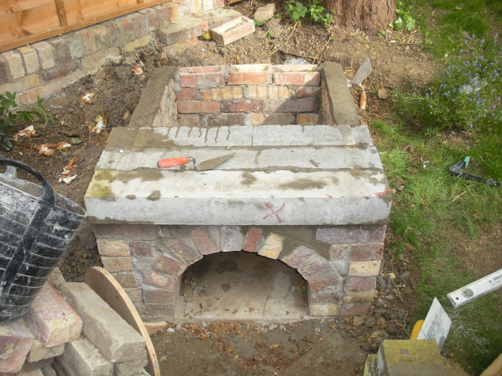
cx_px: 251
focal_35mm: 36
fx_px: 522
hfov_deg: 51.4
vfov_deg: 39.7
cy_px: 188
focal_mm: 6.3
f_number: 3.5
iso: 88
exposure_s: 1/145
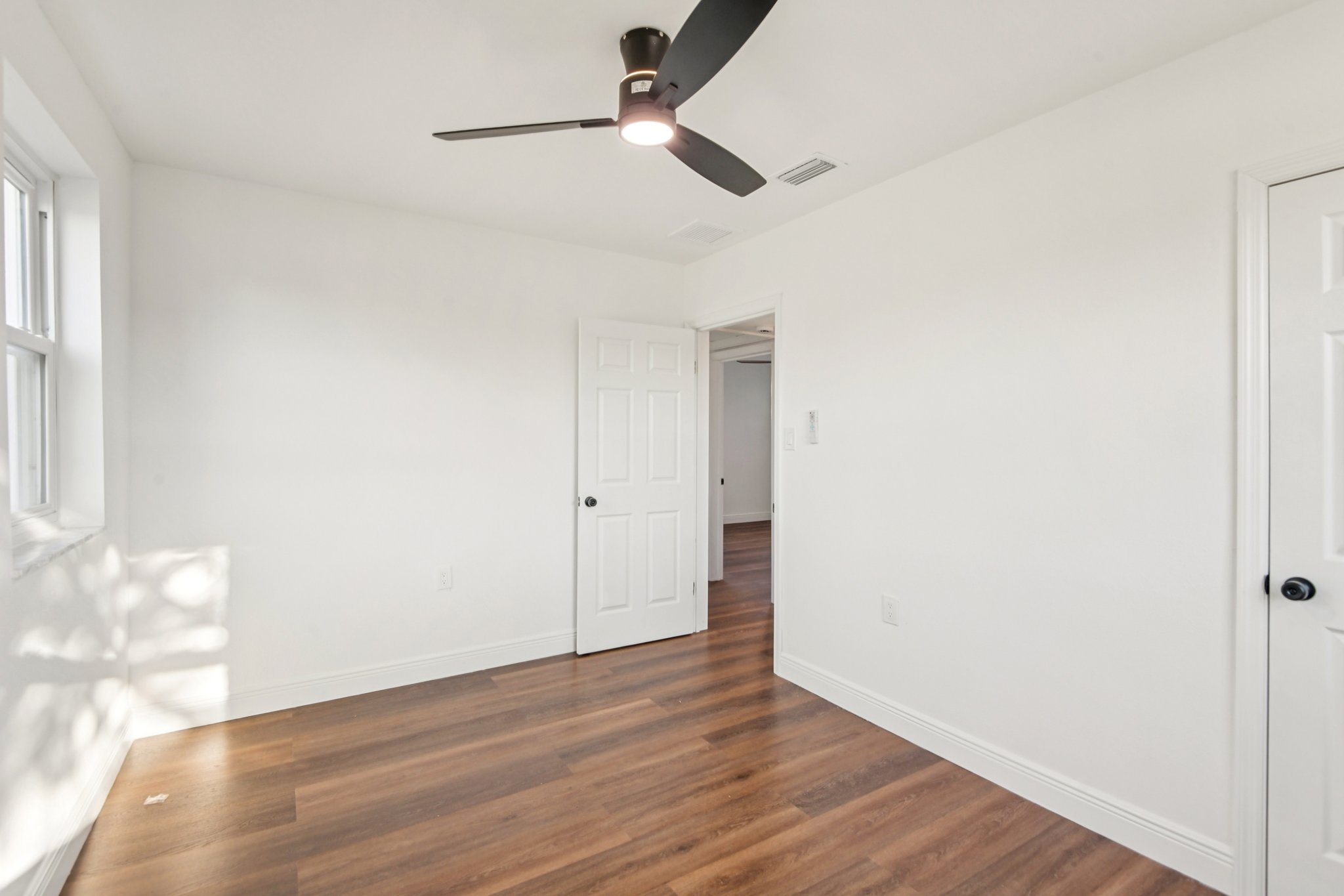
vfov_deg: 73.7
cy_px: 448
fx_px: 597
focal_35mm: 16
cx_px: 672
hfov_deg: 96.7
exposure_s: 1/60
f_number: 8
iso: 400
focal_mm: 16
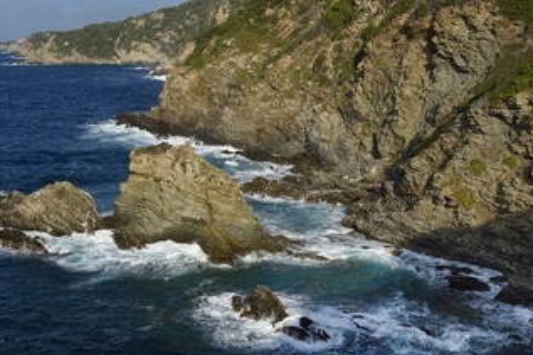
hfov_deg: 37.4
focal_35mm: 53
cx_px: 222
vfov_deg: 25.4
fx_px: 784
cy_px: 128
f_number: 16
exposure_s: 1/200
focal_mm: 40
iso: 200
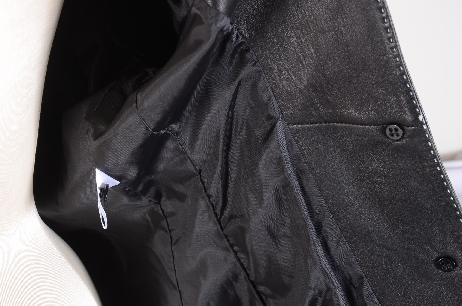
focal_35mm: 68
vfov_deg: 20.1
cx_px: 231
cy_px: 153
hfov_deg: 29.9
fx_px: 864
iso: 160
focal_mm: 45
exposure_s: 1/100
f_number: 11
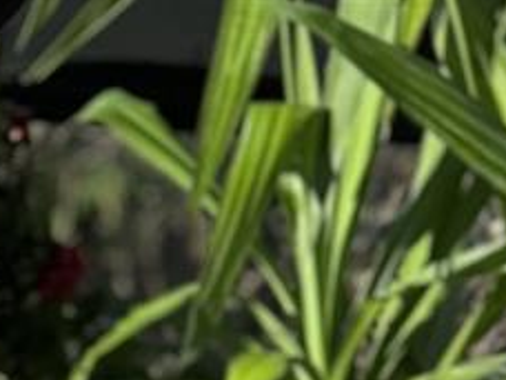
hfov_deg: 6.8
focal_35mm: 281
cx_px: -486
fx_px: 4108
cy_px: 1479
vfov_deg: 4.8
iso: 64
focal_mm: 6.86
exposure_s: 1/1133
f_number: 1.78
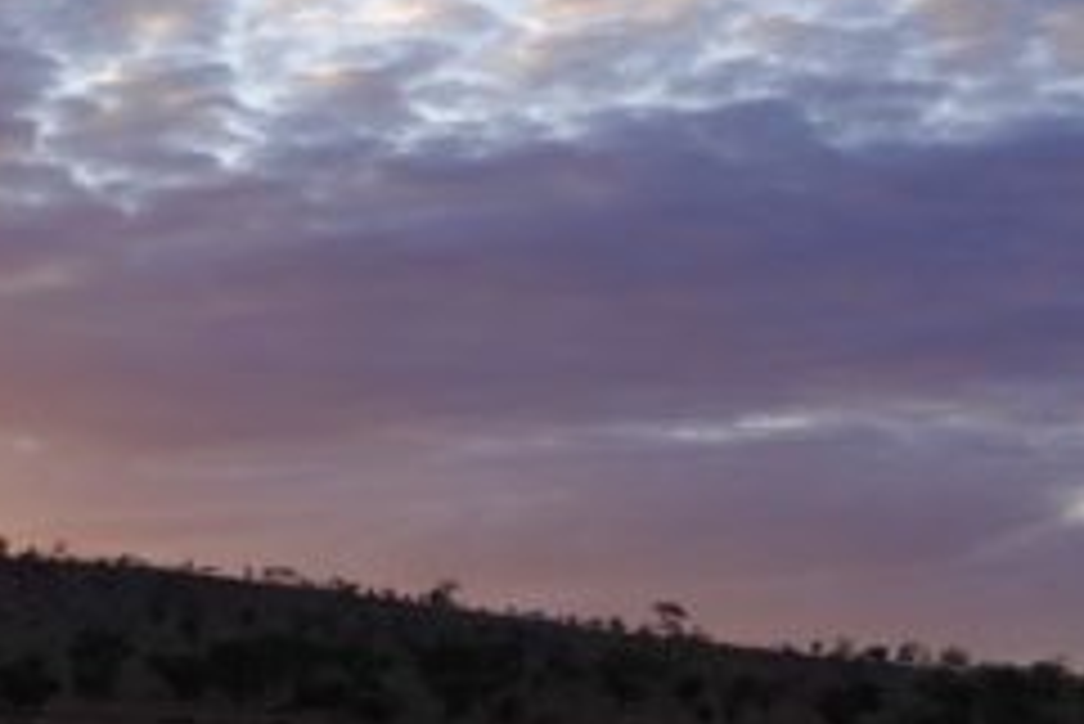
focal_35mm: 102
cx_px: -814
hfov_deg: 16.9
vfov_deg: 13.4
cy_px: 398
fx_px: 3073
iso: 100
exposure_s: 1/250
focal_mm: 8.8
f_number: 4
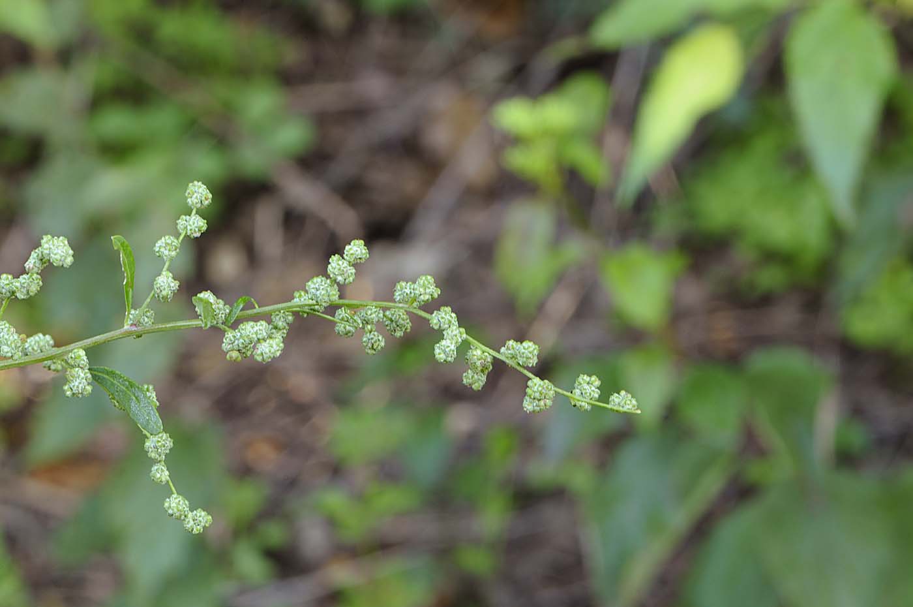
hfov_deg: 13.1
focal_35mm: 158
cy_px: 304
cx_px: 456
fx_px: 3990
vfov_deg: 8.7
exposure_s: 1/3
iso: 200
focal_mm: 105
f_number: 16
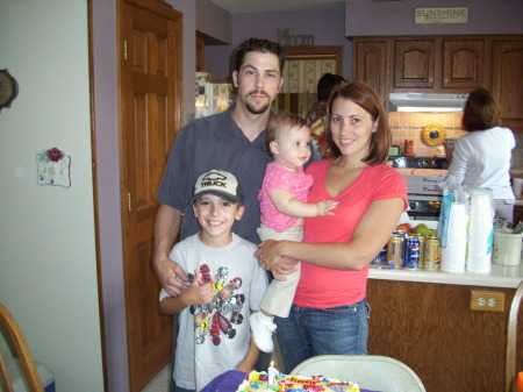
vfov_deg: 41.8
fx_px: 513
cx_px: 262
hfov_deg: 54.0
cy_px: 196
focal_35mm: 34
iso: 250
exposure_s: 1/40
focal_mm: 5.7
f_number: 2.9
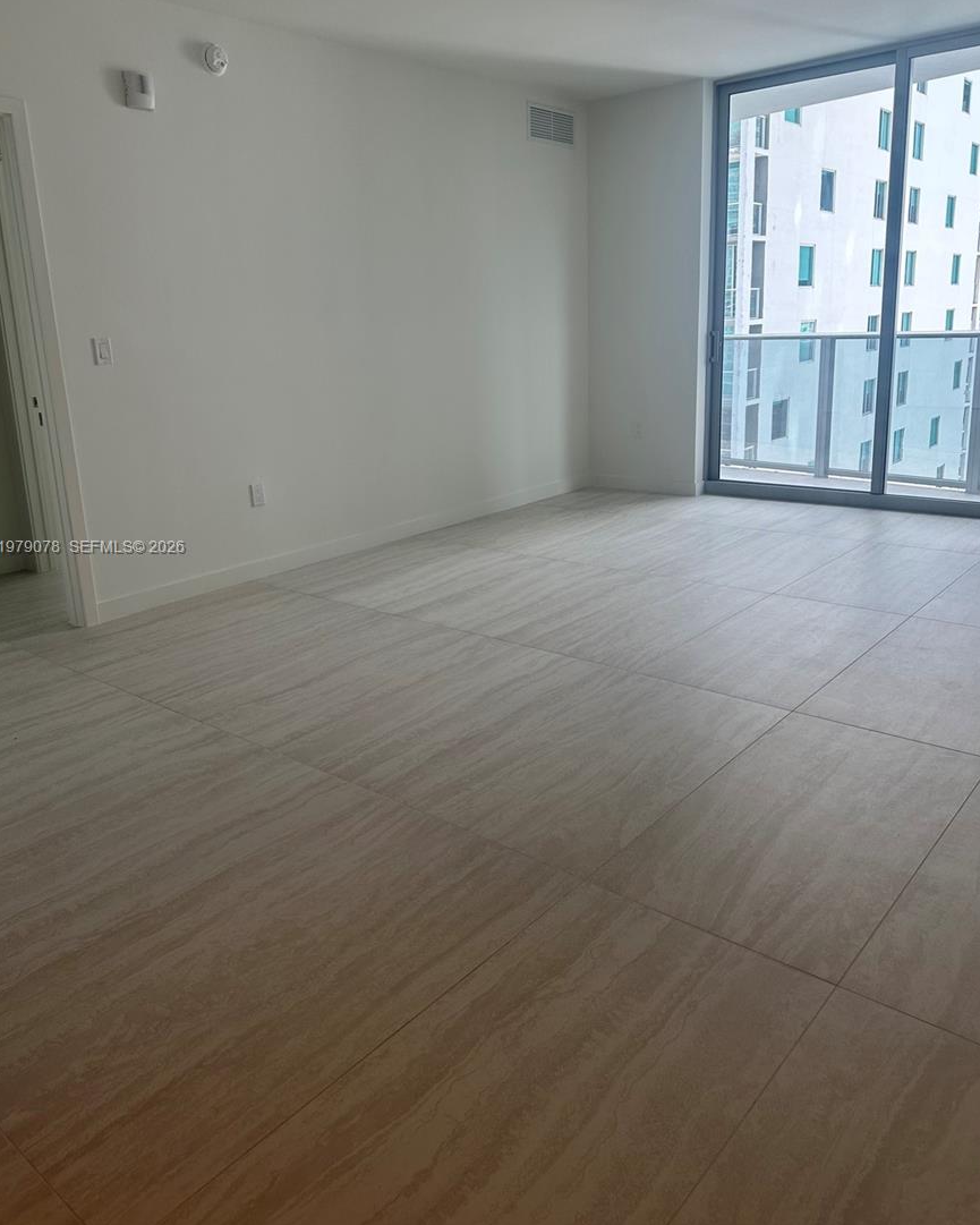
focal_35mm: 26
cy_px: 548
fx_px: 943
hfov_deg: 54.9
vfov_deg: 65.9
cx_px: 485
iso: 80
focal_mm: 6.86
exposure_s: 1/177
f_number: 1.78
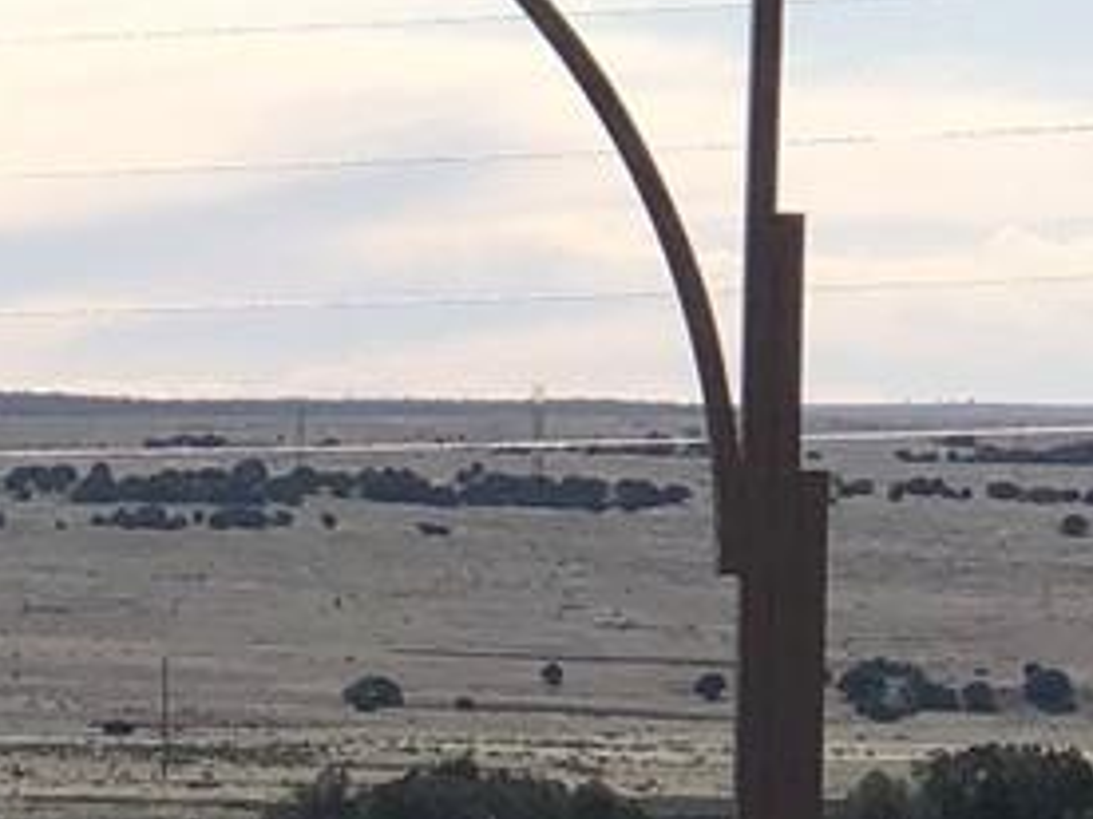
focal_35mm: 330
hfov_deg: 6.0
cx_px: -40
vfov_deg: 4.5
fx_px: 10420
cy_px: 1132
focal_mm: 6.6
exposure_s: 1/1845
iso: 20
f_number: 2.8
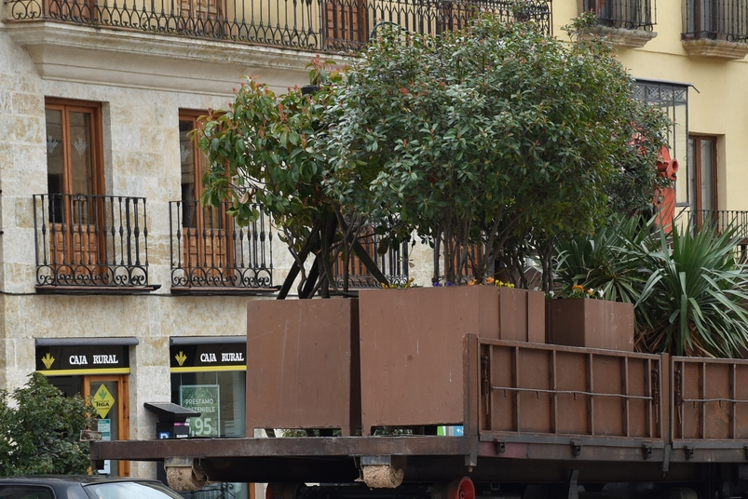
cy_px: 361
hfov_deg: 13.1
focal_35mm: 157
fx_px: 3263
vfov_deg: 8.7
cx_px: 498
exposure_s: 1/250
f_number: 8
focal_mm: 70
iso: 220
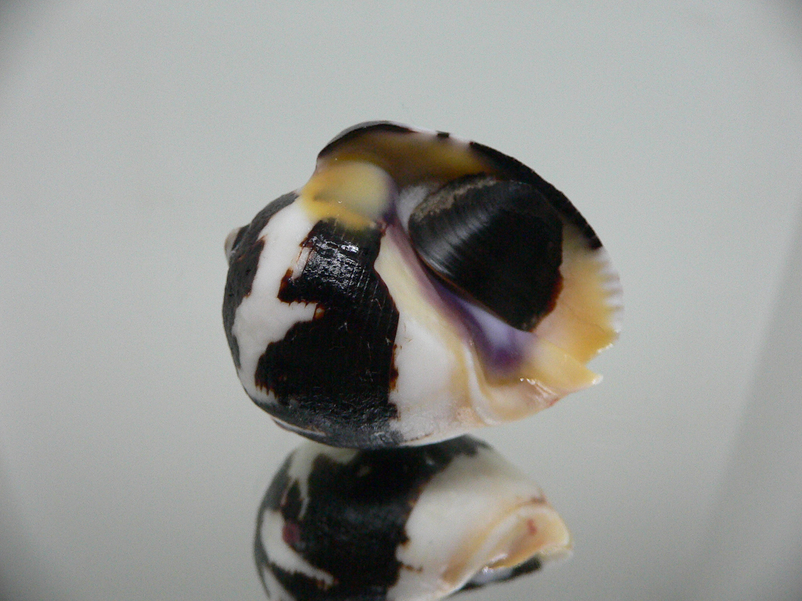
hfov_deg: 52.6
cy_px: 300
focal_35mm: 35
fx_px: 811
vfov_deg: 40.7
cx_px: 401
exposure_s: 1/50
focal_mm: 4.6
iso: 200
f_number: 2.8
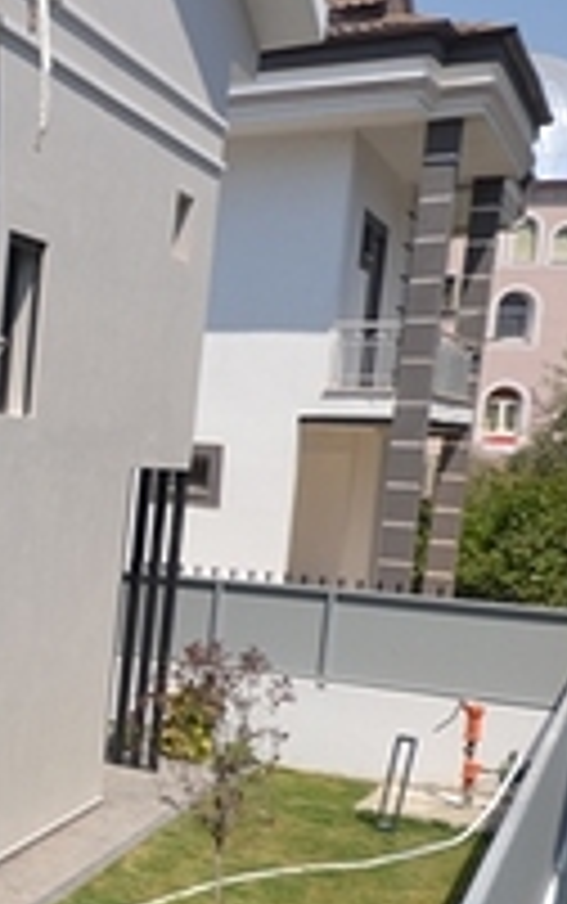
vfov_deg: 36.7
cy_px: 562
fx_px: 1357
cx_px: -632
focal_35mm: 55
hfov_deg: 16.5
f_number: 9
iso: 100
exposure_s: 1/320
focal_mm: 10
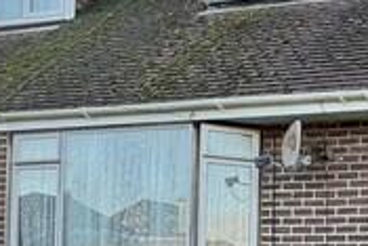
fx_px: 870
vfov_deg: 15.5
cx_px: 511
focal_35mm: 85
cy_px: 299
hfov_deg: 21.1
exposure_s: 1/172
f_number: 2.2
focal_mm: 2.22
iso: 40
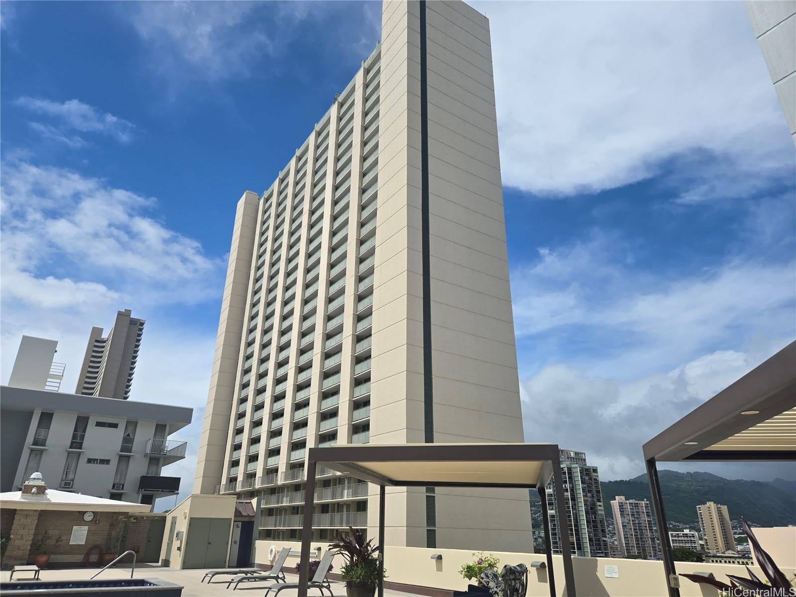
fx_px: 529
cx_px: 398
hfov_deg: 73.9
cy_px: 298
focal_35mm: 23
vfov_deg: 58.9
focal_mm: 5.4
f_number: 1.8
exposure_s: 1/3778
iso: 25
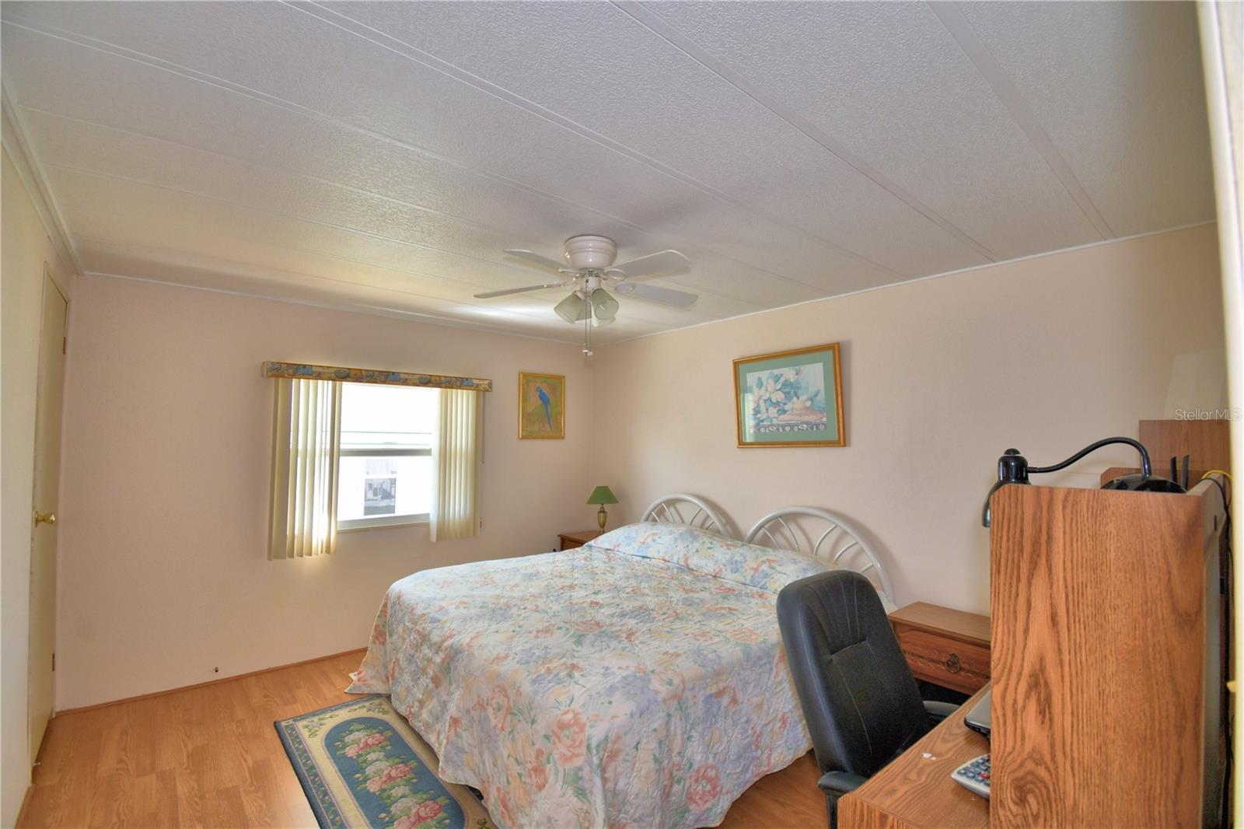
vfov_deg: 77.3
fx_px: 518
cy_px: 414
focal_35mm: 15
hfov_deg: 100.4
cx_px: 622
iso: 200
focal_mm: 10
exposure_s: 1/50
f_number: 4.5
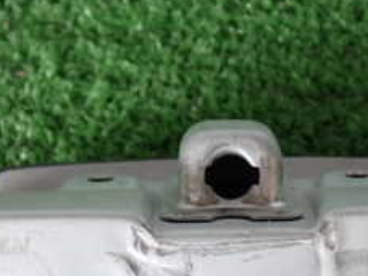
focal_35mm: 116
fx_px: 1233
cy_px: 305
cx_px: 236
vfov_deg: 12.5
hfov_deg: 16.9
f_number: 2.9
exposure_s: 1/50
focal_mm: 7.84
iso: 200
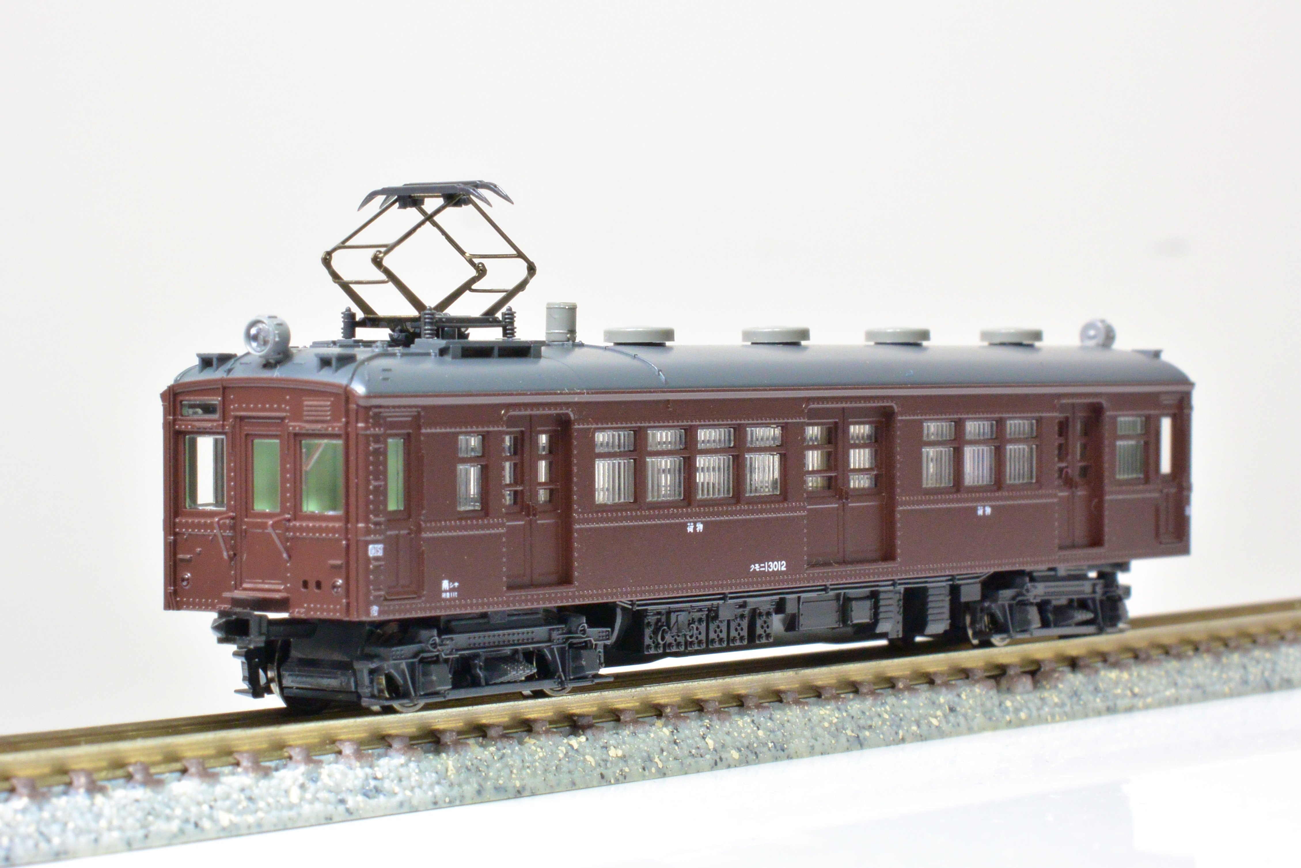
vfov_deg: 12.7
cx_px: 650
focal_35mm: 108
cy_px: 434
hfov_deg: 18.9
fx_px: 3903
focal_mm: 40
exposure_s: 1/5
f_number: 16
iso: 800
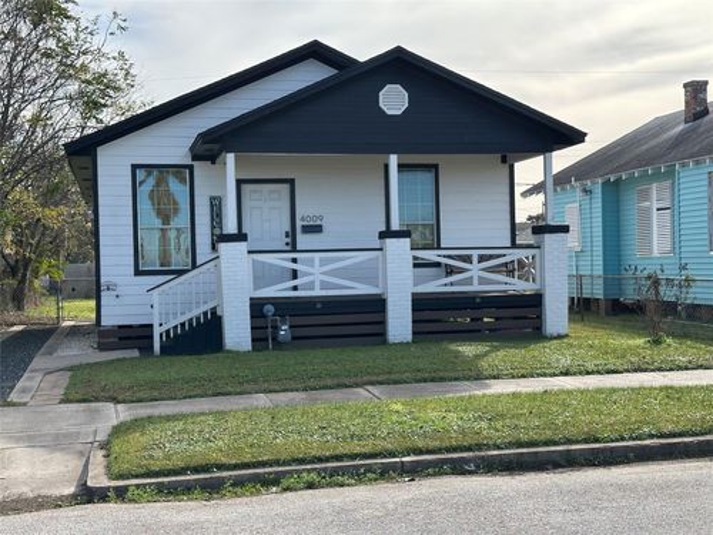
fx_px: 989
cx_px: 356
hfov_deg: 39.7
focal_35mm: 48
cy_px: 268
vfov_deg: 30.3
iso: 64
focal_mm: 6.86
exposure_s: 1/2252
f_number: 1.78
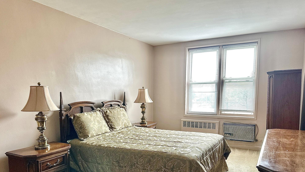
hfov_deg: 69.9
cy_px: 116
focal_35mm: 27
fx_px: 218
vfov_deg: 42.3
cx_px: 152
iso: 125
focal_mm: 6.86
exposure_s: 1/60
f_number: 1.78
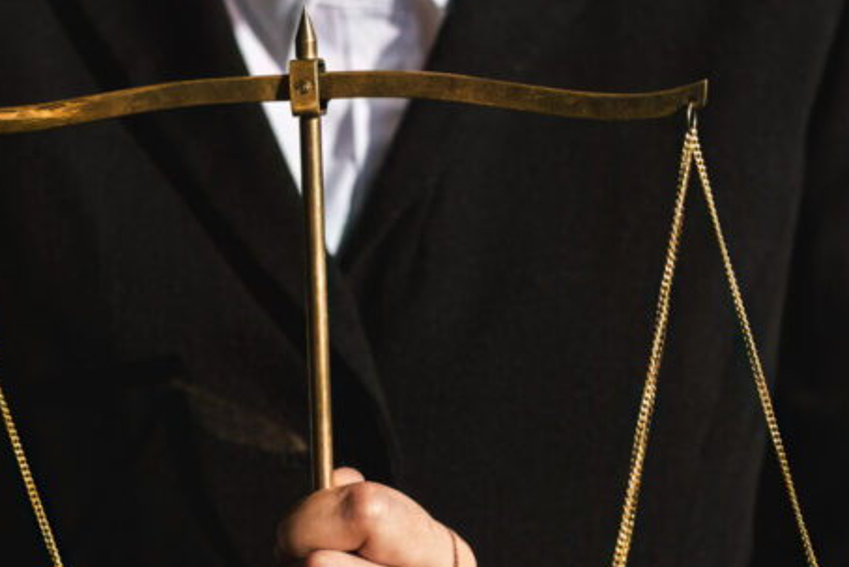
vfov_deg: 8.1
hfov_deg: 12.1
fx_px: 3987
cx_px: 301
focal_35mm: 169
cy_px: 454
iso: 125
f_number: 2.5
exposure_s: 1/500
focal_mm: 50
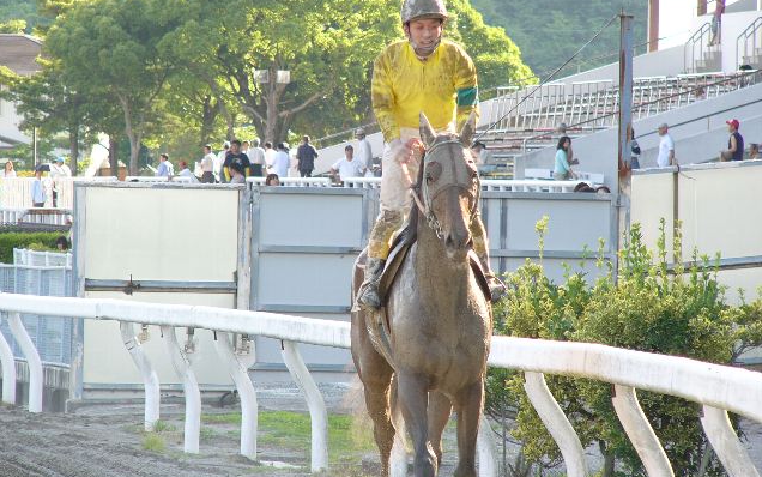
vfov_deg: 4.3
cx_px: 381
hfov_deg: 6.8
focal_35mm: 307
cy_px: 219
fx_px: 6378
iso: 50
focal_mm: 47.9
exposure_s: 1/125
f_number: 4
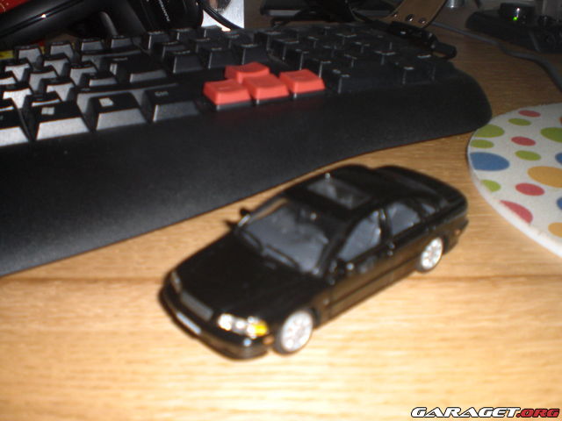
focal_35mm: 38
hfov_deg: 49.0
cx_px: 281
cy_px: 210
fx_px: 617
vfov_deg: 37.7
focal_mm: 6.3
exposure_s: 1/60
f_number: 3.1
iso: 200
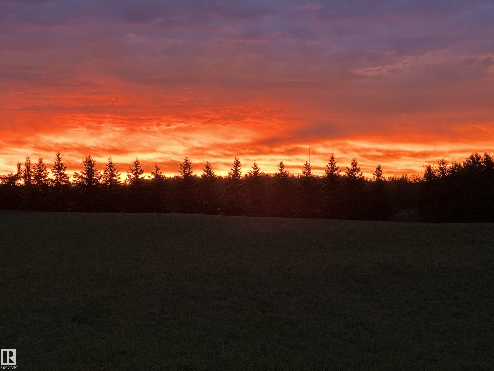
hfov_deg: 25.3
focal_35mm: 77
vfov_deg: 19.1
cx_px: 247
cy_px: 186
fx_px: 1099
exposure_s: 1/60
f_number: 2.8
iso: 250
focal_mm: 9
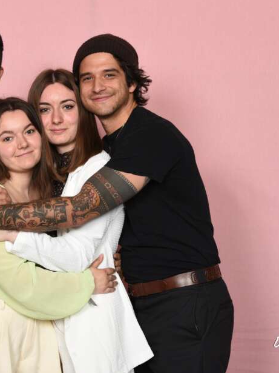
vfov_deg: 22.8
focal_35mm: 86
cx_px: 39
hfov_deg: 17.0
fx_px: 925
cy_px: 185
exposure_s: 1/125
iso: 640
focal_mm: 55
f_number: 8
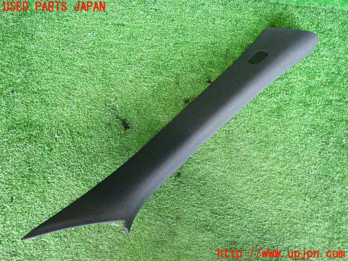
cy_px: 130
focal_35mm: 25
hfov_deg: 69.4
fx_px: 251
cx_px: 174
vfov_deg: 54.9
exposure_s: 1/40
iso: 640
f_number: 2
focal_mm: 4.5
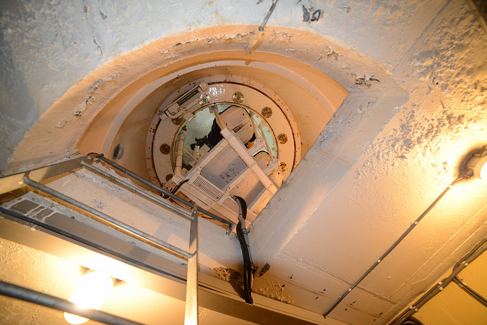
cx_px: 244
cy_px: 162
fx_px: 176
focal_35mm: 13
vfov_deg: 85.5
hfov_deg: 108.3
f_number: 4
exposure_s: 1/100
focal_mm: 13
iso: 3200
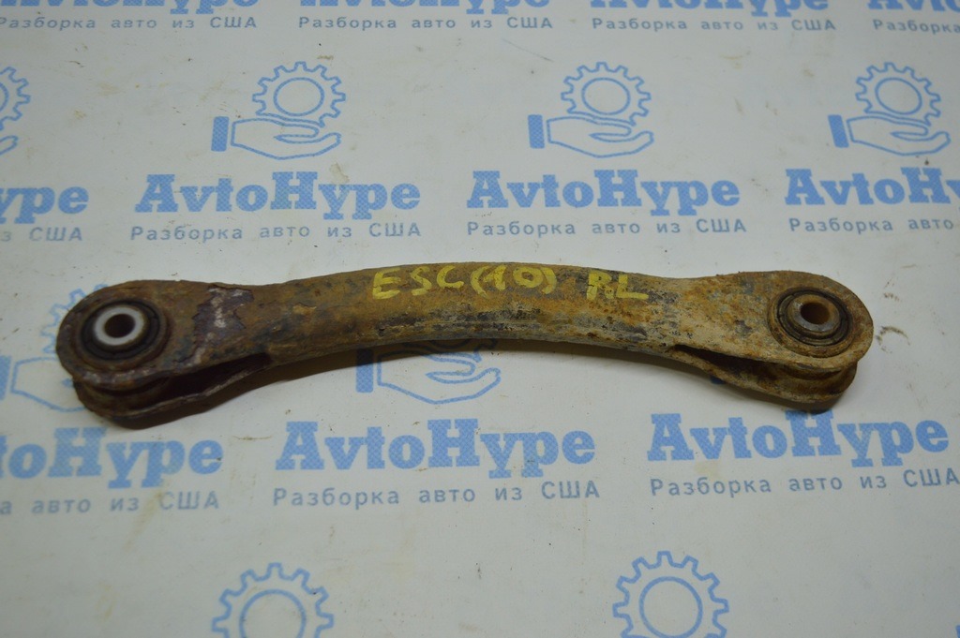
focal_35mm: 40
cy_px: 319
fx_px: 1079
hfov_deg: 48.0
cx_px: 480
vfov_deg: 33.0
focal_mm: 27
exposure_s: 1/125
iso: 400
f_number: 4
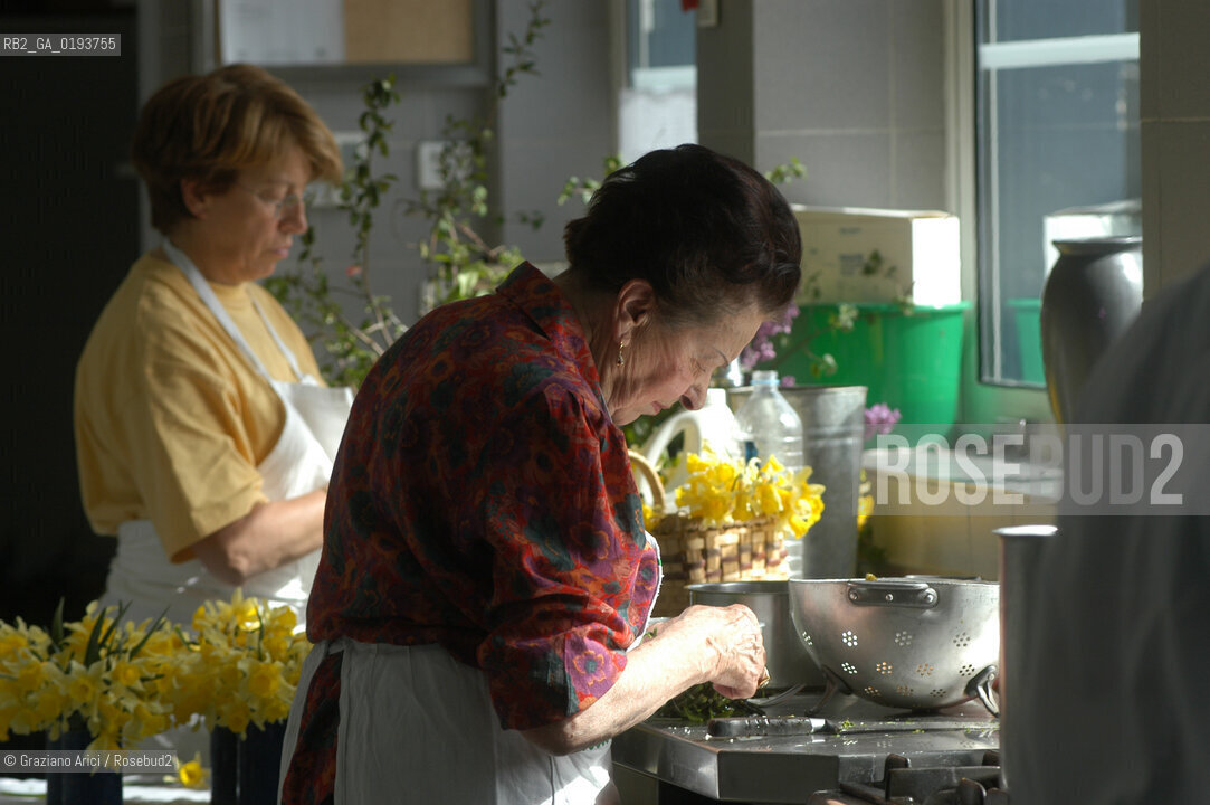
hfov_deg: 11.0
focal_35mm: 188
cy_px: 402
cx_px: 605
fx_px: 6296
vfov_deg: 7.3
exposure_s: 1/350
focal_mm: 125
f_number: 5
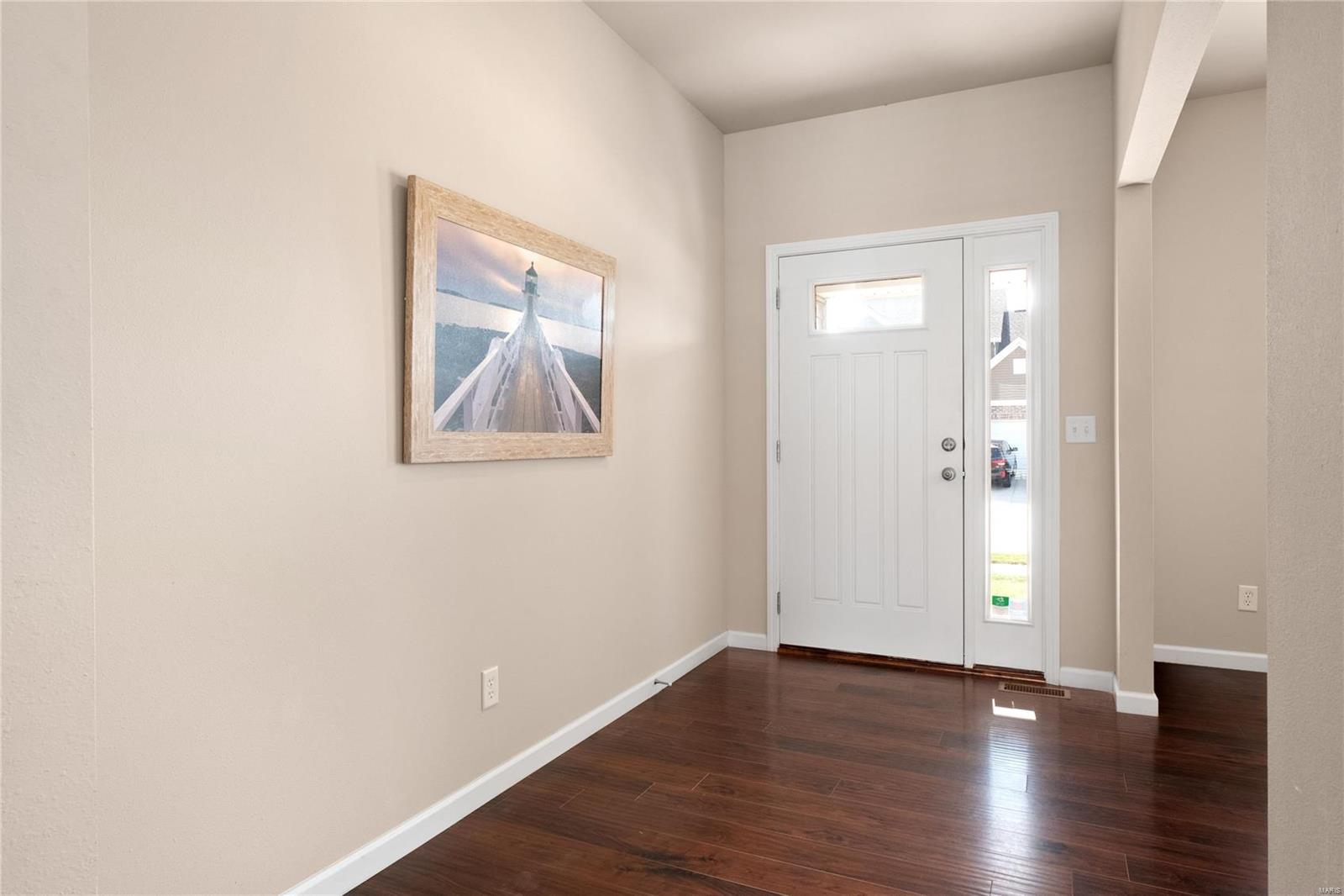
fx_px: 746
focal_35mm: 20
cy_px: 448
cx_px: 672
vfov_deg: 61.9
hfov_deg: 84.0
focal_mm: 10
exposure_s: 1/4
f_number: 8
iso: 400
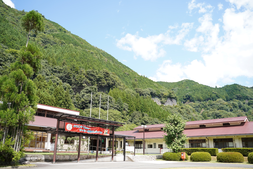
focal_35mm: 28
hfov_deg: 65.5
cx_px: 126
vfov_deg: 46.4
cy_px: 84
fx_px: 197
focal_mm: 28
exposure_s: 1/800
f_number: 2.8
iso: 100
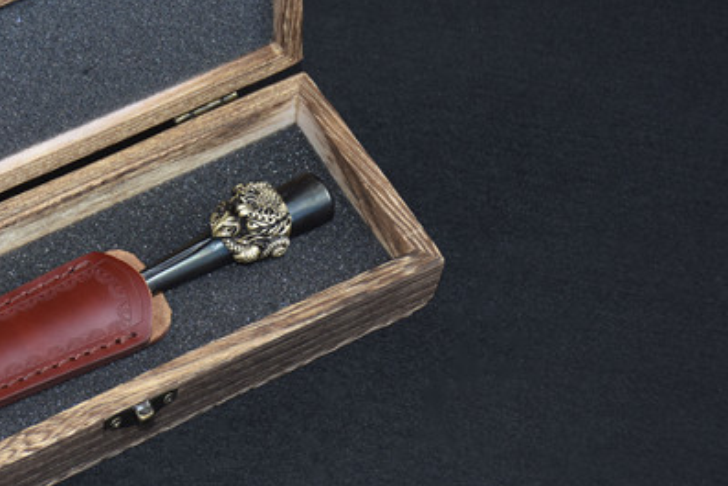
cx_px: 53
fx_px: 2266
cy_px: 191
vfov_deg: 12.2
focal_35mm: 112
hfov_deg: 17.9
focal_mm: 38
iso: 400
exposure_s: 1/80
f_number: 4.2
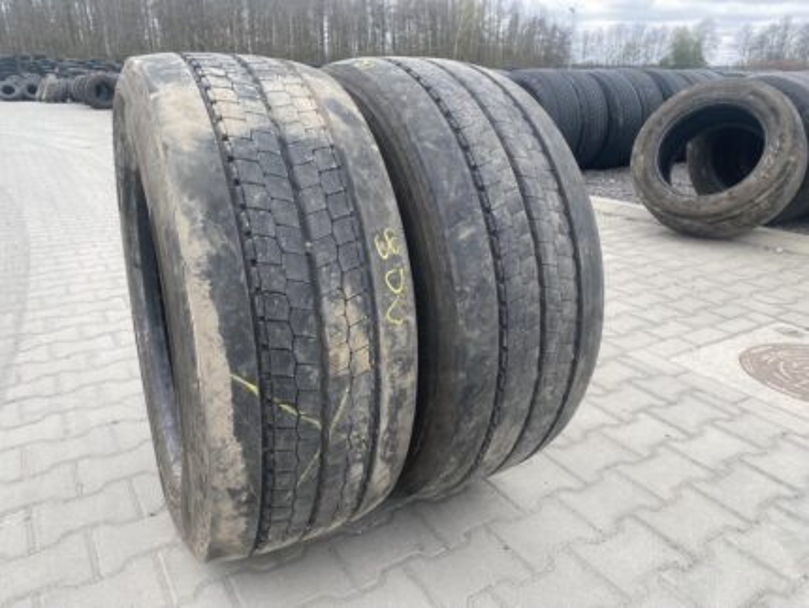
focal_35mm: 26
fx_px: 608
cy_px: 304
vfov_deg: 53.1
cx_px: 404
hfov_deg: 67.3
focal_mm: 4.25
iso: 32
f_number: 1.8
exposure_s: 1/414
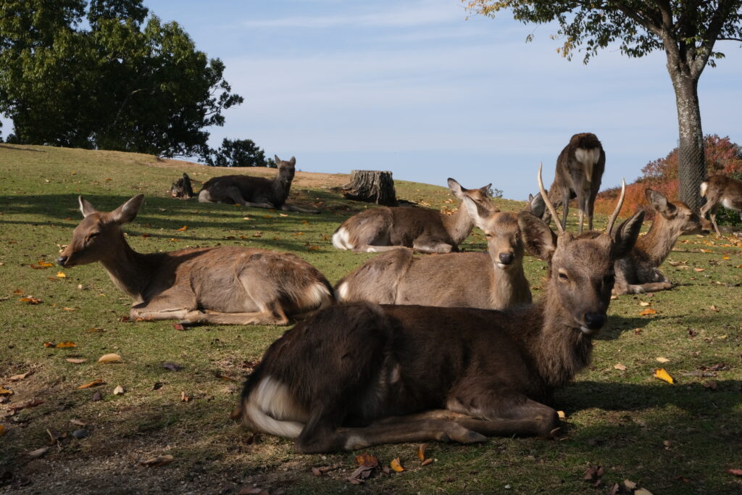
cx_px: 371
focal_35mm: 49
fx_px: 1010
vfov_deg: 27.5
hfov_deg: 40.3
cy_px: 248
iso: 320
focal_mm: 32.9
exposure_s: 1/100
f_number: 22
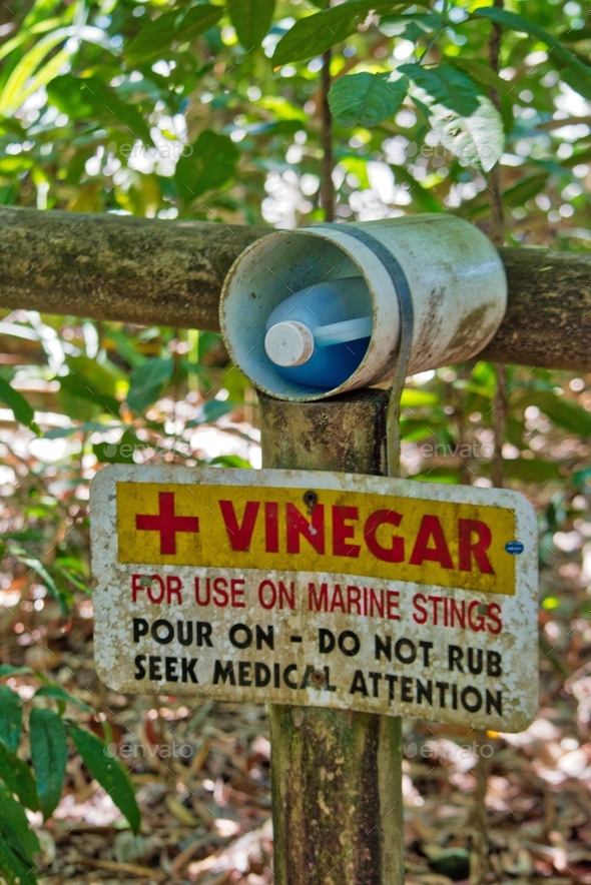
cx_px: 296
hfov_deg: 16.6
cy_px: 442
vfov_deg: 24.6
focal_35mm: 82
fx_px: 2030
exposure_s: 1/100
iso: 400
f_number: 5
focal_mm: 55
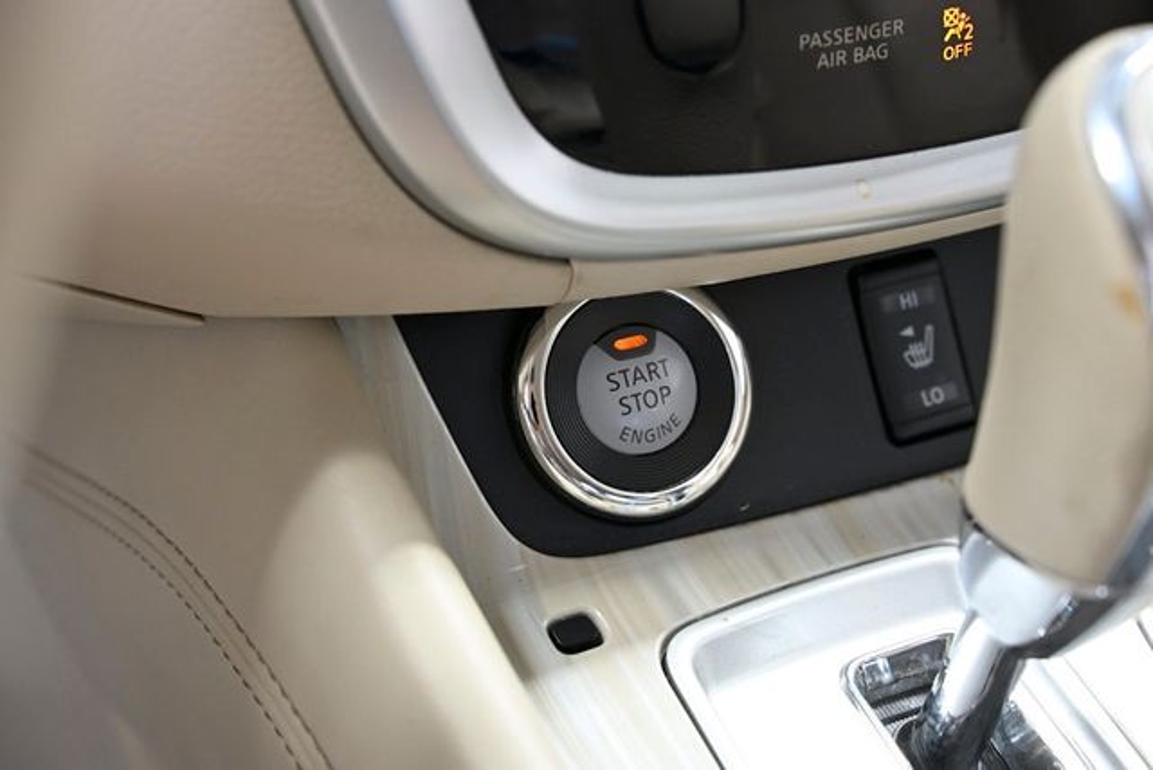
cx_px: 576
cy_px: 385
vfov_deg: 18.2
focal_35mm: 75
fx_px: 2402
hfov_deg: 27.0
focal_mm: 75
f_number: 5.6
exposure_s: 1/80
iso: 2000
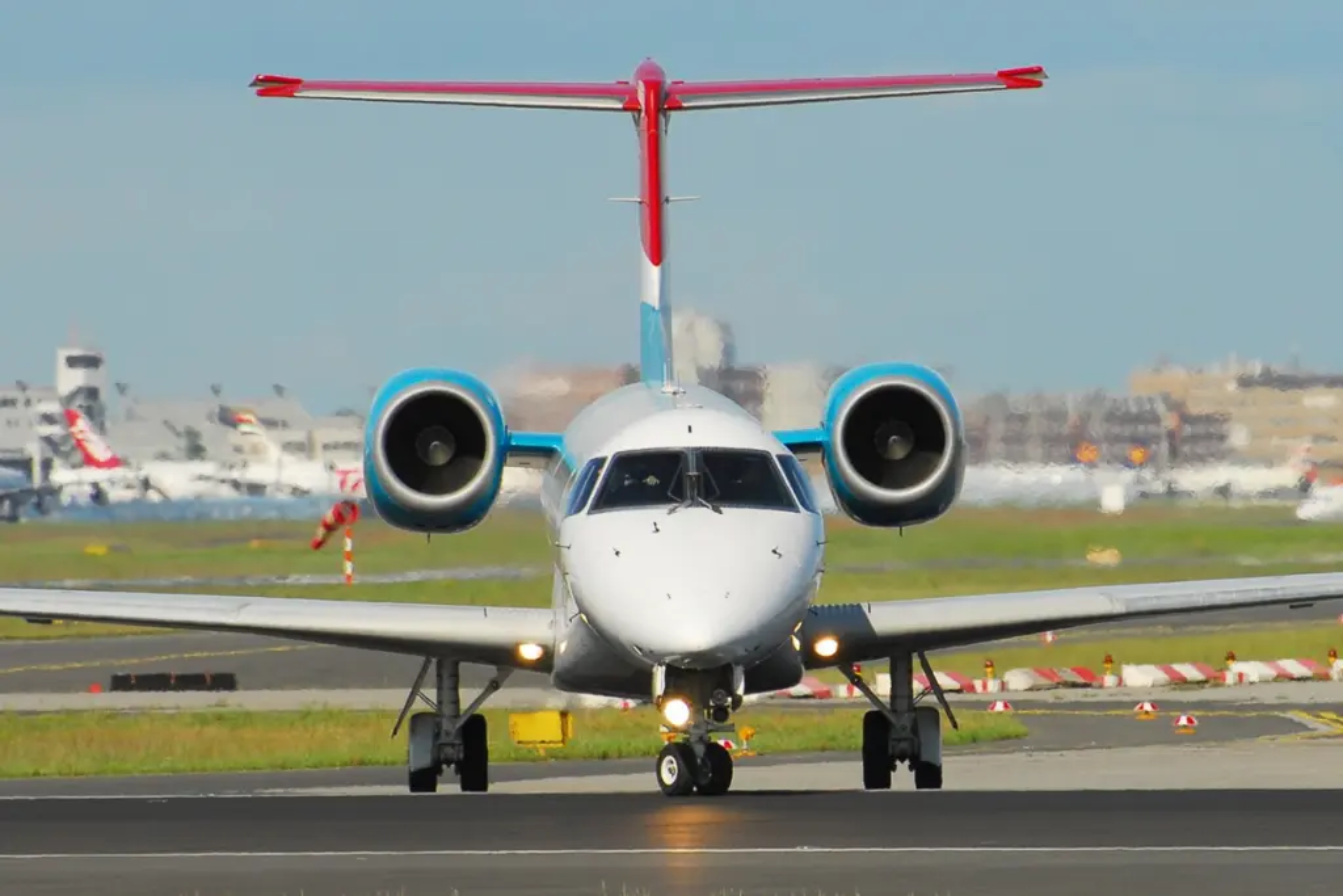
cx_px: 672
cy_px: 448
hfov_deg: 4.6
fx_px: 16789
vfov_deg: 3.1
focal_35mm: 450
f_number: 8
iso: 200
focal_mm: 300
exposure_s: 1/750
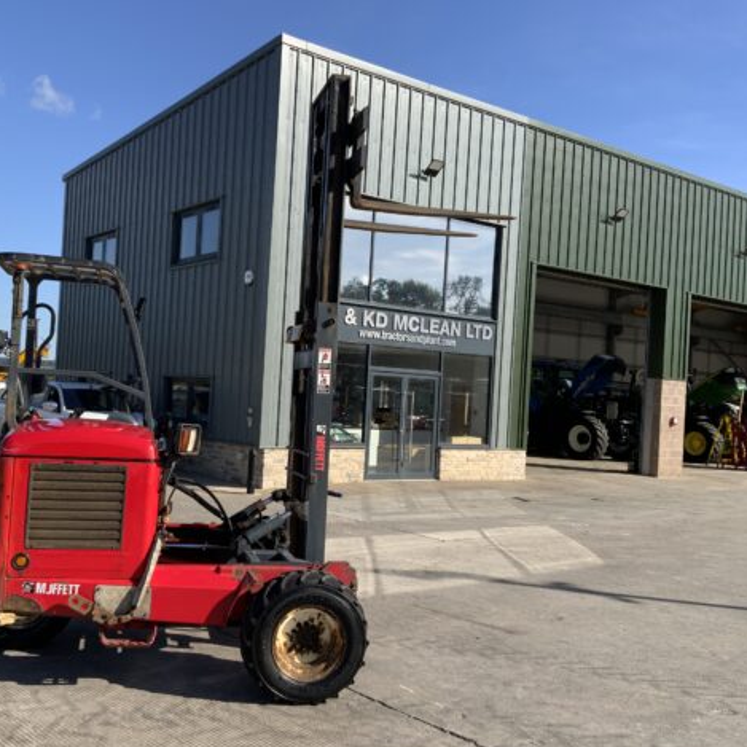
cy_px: 381
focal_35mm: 35
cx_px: 298
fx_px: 855
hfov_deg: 46.9
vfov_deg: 47.2
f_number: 1.8
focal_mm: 3
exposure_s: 1/1451
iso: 16
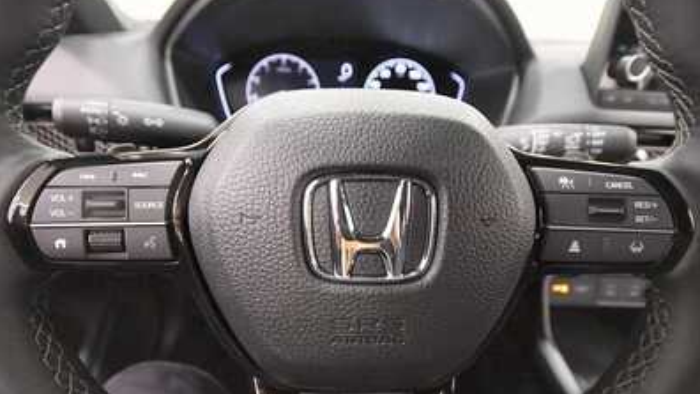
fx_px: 334
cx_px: 348
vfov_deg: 61.0
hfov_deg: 92.6
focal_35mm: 18
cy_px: 213
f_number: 4.2
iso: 3200
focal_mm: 11.5
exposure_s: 1/125
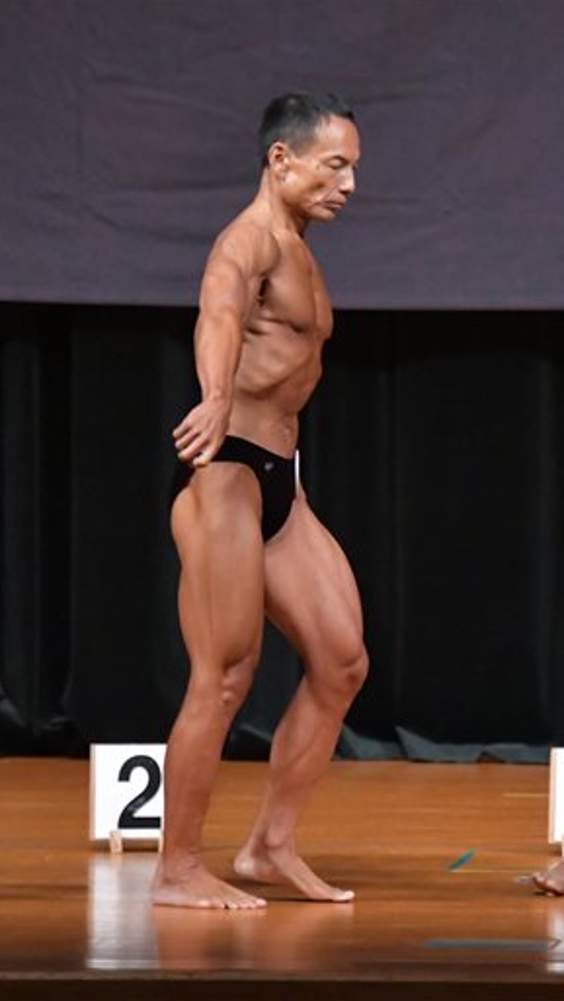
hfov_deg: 3.0
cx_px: 743
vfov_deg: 5.4
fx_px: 10702
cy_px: 501
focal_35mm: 403
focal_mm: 170
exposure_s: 1/400
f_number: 5.6
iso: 6400
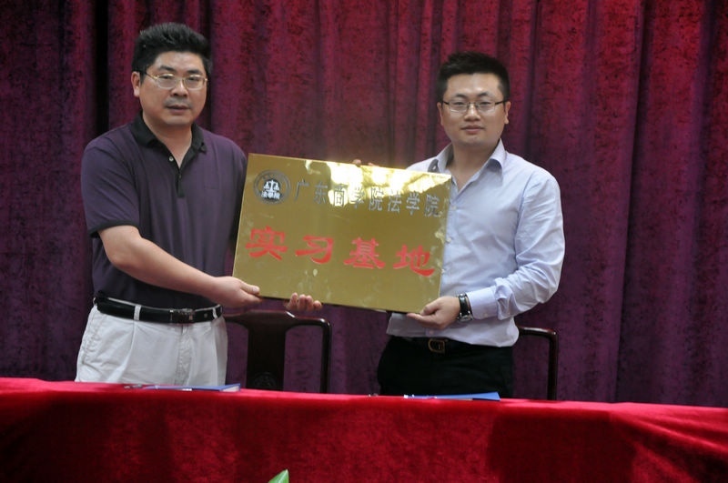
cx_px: 364
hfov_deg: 15.2
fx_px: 2726
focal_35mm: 135
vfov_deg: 10.1
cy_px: 242
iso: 1600
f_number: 5.6
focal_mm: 90
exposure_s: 1/15
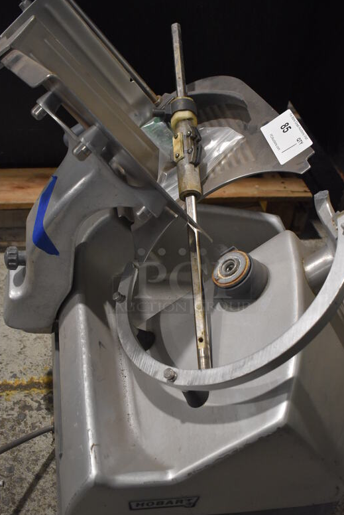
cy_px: 279
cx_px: 182
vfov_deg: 47.7
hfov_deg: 33.0
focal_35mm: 41
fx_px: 580
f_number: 3.8
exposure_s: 1/125
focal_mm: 23
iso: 2000
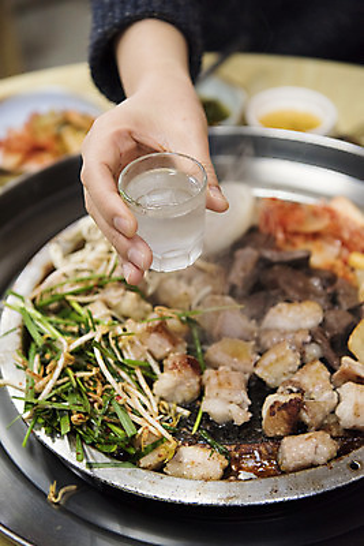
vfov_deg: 32.4
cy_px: 273
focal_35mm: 62
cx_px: 182
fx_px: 939
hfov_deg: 21.9
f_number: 4
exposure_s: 1/125
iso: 1600
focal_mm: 62
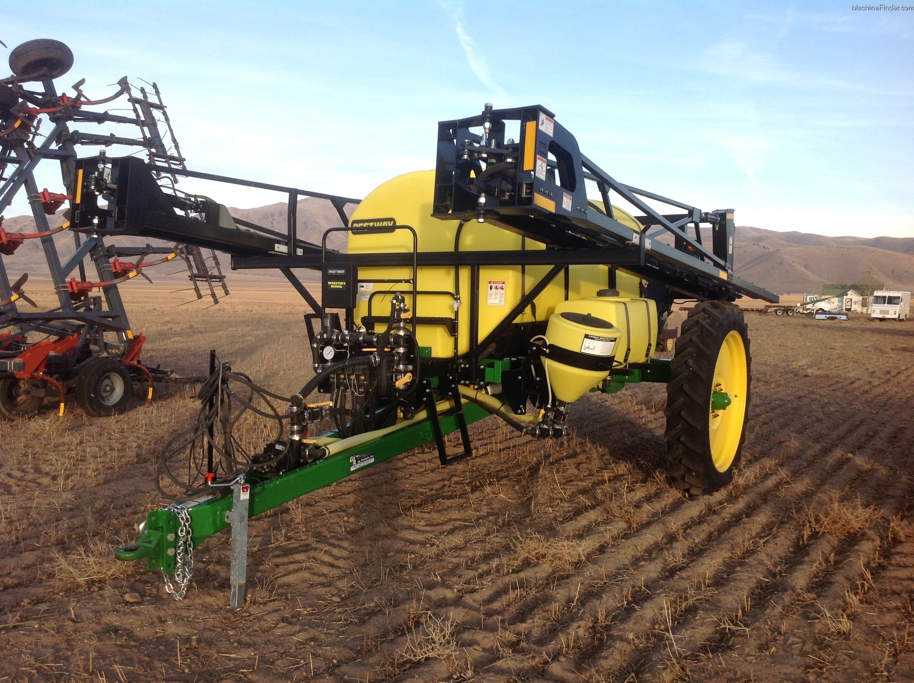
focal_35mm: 35
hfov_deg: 52.7
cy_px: 342
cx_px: 457
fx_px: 923
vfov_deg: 40.6
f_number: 2.4
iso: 50
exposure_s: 1/560
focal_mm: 4.28
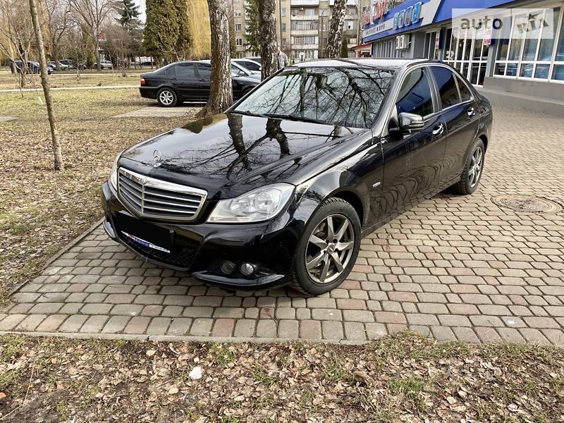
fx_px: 424
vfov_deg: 53.1
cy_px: 212
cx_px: 282
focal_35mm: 26
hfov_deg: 67.3
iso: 32
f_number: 1.8
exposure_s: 1/517
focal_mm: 4.2
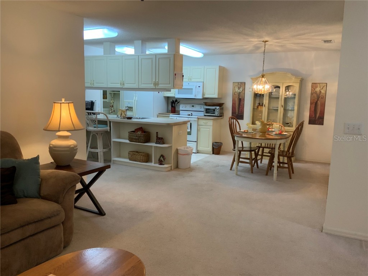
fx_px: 308
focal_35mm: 29
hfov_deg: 61.7
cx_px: 184
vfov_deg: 48.2
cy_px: 138
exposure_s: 1/60
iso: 80
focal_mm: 3
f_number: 1.8
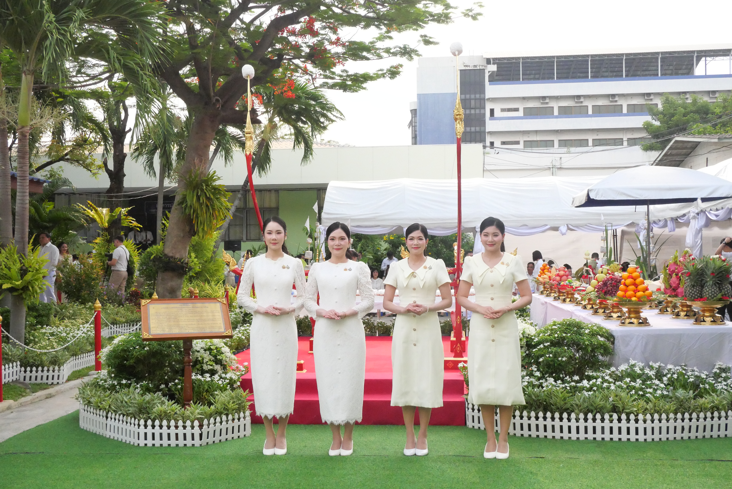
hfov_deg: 51.9
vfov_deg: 36.0
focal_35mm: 37
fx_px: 753
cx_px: 366
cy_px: 244
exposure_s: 1/4000
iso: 4000
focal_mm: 18
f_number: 7.1
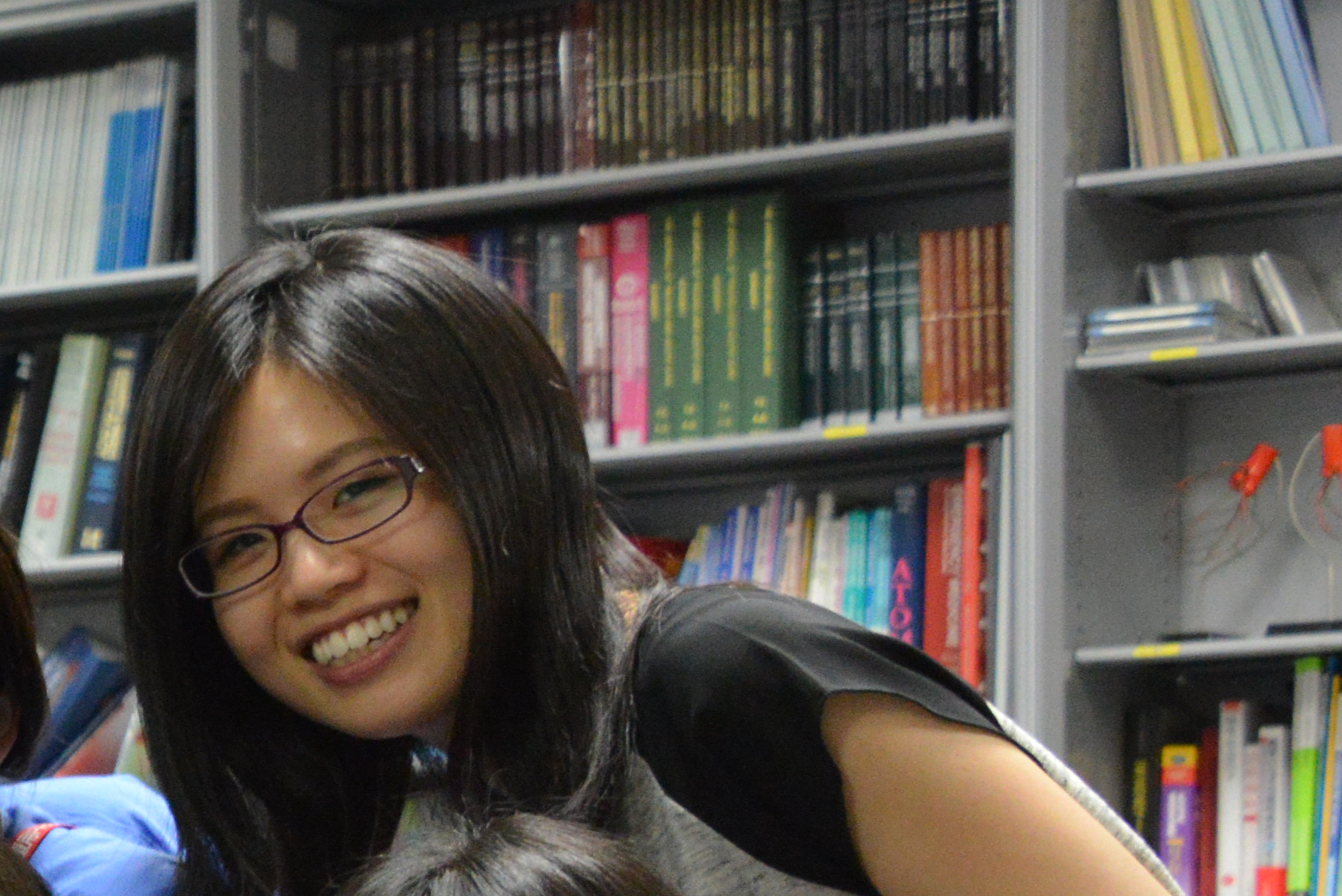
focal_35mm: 155
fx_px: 5780
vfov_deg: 8.7
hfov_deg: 12.0
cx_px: -1195
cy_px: 1232
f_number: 5.6
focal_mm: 40
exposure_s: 1/100
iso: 3200
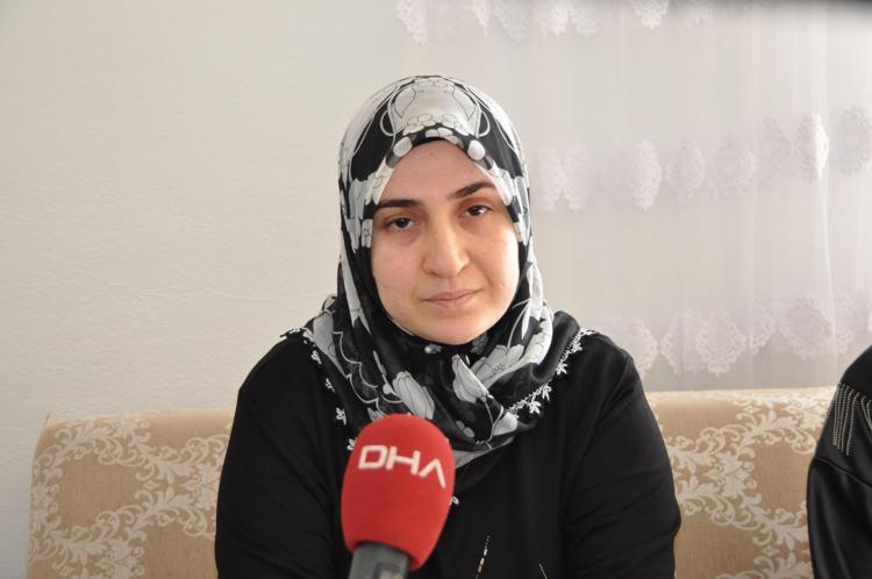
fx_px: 1306
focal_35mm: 54
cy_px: 290
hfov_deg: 36.9
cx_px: 436
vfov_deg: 25.0
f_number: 4.2
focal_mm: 36
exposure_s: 1/80
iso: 800
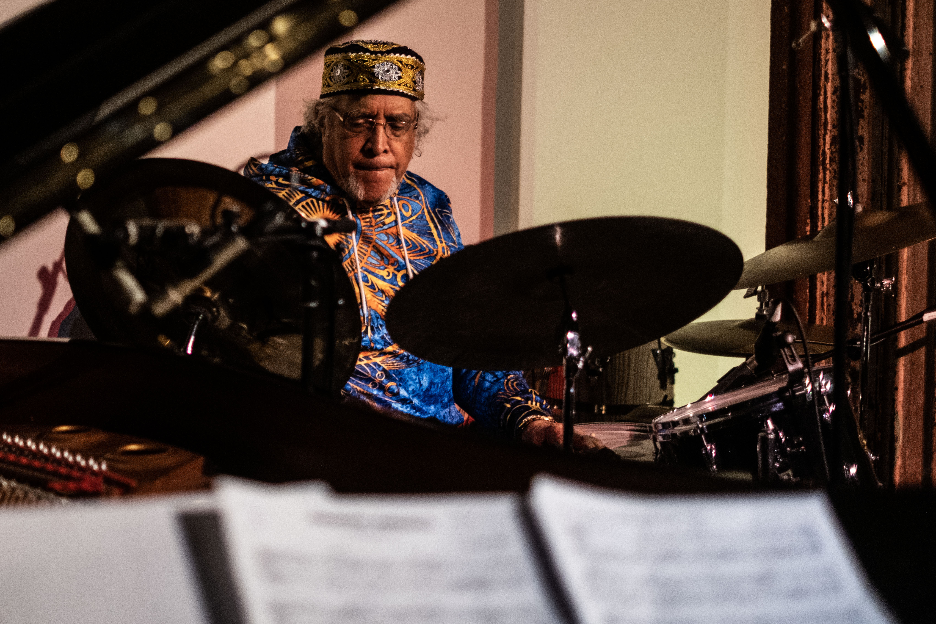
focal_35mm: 81
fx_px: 2106
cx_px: 301
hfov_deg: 24.9
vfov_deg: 16.8
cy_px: 261
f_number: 1.4
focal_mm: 35
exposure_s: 1/250
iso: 3200
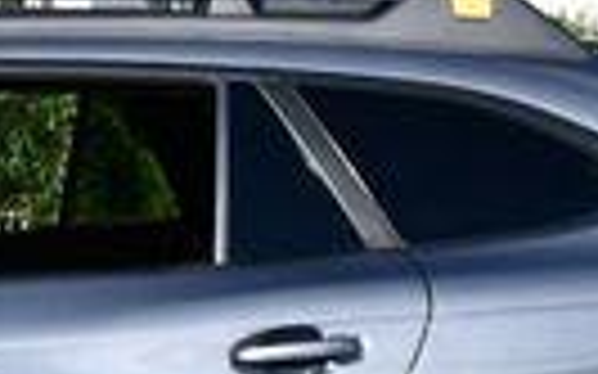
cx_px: -319
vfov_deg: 4.8
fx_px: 4480
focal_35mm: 275
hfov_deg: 7.5
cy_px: 189
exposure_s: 1/250
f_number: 8
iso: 100
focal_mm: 28
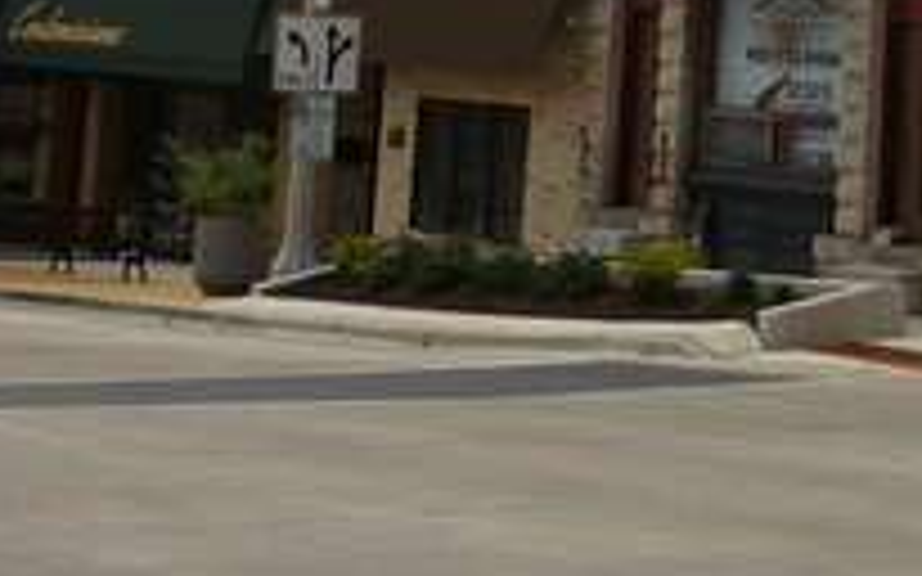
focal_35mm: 137
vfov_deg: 9.0
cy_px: -583
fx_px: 3441
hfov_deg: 15.0
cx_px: 891
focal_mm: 23
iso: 100
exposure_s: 1/160
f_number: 11
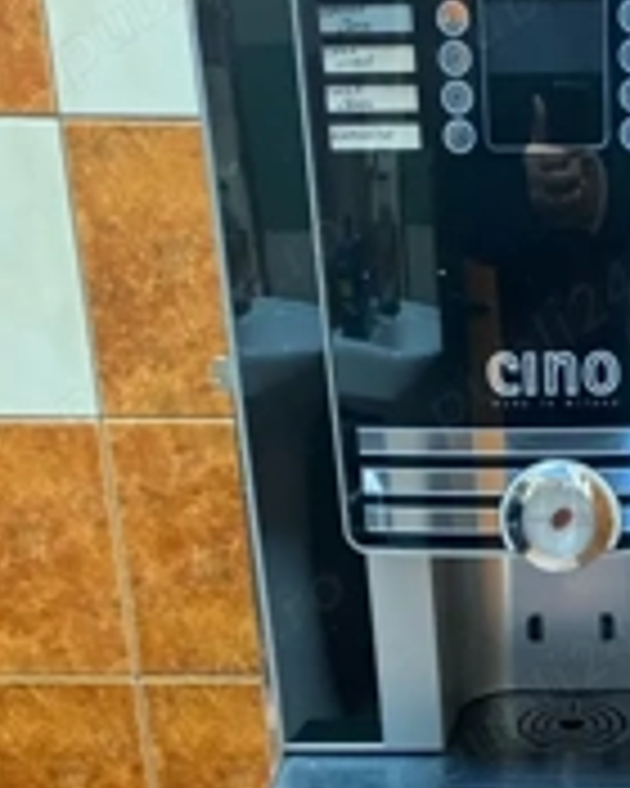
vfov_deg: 30.9
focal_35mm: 58
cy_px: 720
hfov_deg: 25.1
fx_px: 1352
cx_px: 616
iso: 400
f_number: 1.8
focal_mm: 4.25
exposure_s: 1/33
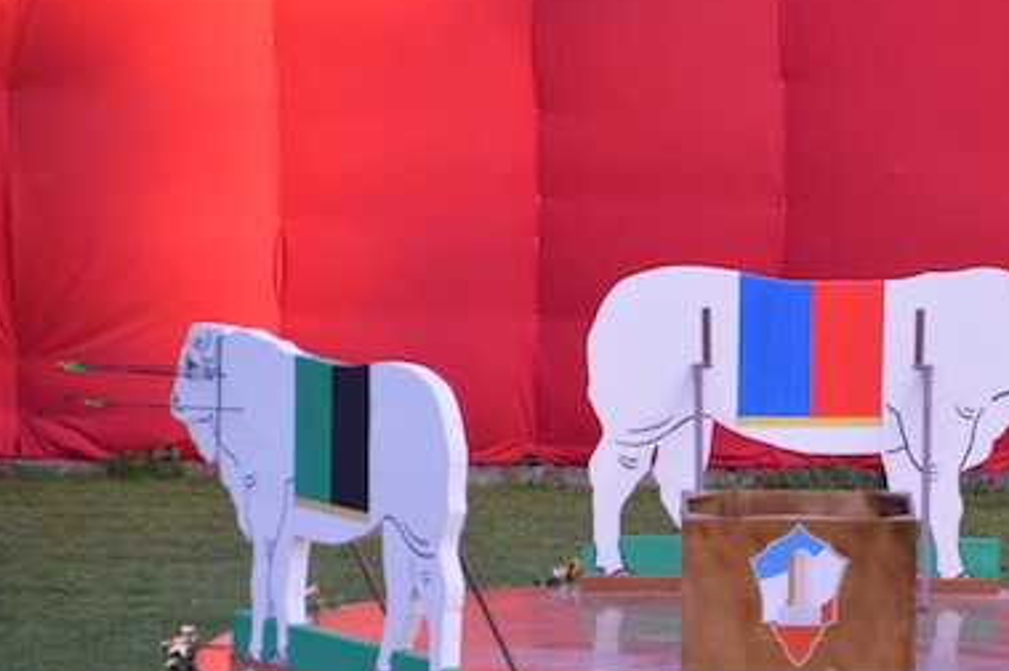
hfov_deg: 3.2
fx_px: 17978
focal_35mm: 642
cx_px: 713
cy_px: 427
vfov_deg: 2.1
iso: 1400
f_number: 6.3
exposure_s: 1/500
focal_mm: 270
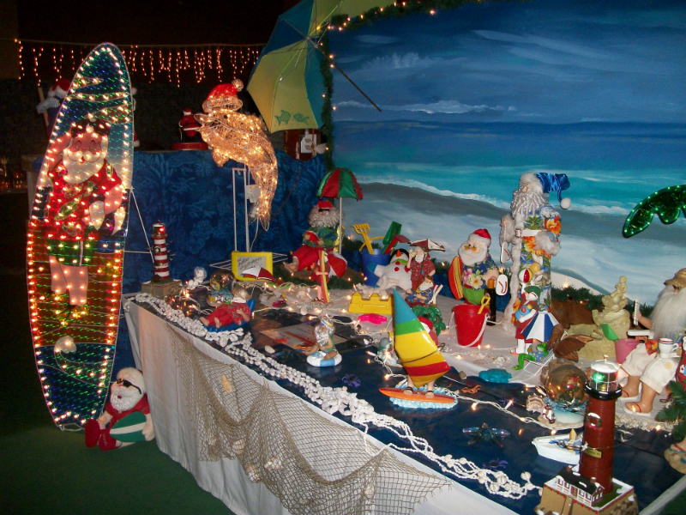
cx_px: 343
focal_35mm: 32
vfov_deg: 44.2
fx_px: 634
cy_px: 258
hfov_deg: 56.8
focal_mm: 5.7
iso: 250
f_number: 2.9
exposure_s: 1/60
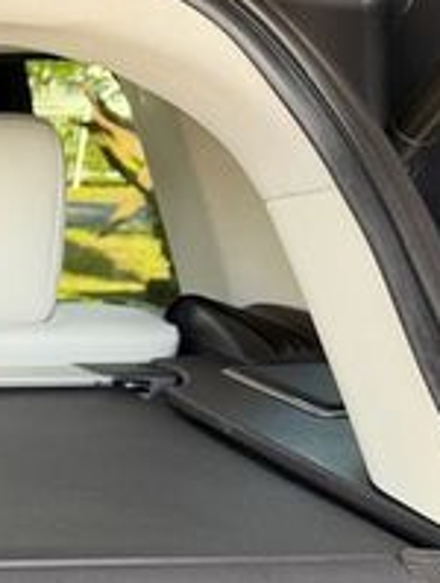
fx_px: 1301
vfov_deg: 23.3
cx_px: -414
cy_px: 691
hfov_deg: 15.6
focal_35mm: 77
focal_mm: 6.76
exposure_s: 1/121
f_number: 1.78
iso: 125
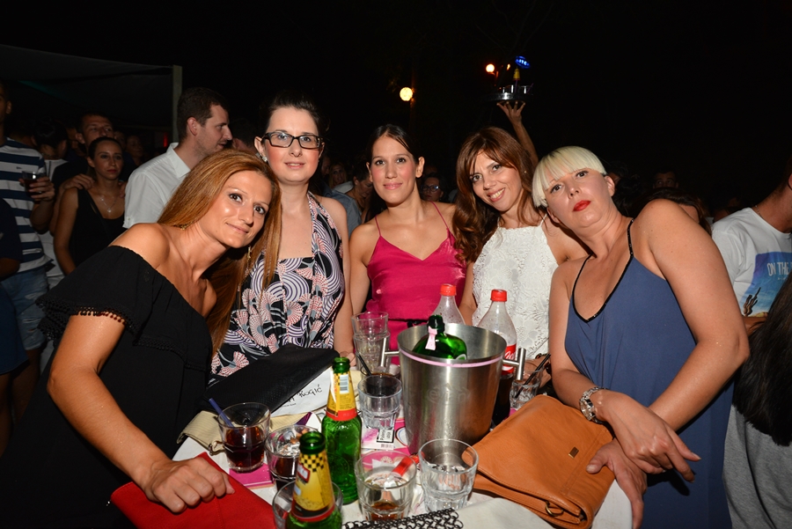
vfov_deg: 59.6
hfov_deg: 81.2
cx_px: 396
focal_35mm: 21
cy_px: 264
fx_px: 462
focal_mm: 21
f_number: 6.3
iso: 1250
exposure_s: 1/125
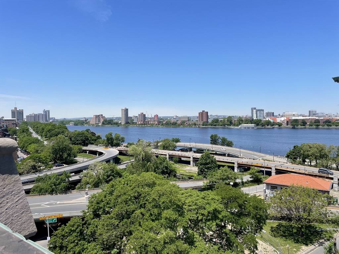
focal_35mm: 26
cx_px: 170
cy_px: 127
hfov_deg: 67.3
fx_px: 255
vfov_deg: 53.1
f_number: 1.6
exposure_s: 1/3509
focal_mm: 4.2
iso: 32
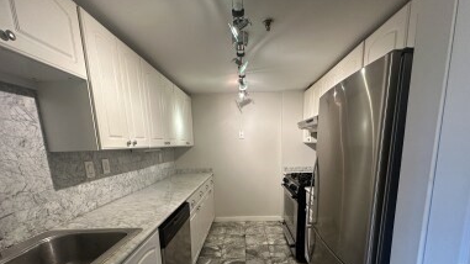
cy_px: 179
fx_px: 199
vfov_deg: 65.0
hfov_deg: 99.3
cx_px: 245
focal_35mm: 16
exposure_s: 1/60
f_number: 2.2
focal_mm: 2.22
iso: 200
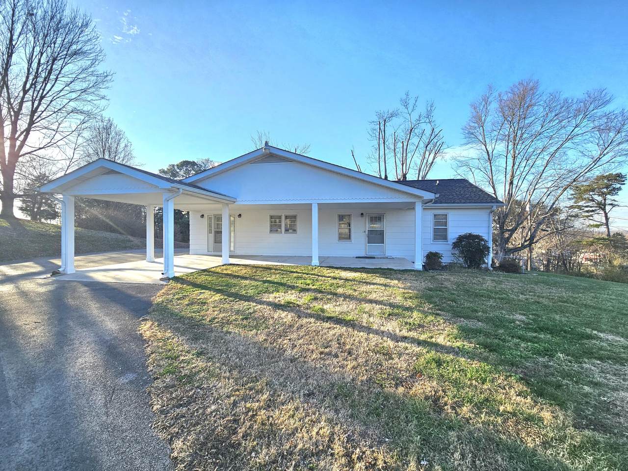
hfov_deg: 106.2
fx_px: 236
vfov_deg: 89.9
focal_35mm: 13
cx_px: 314
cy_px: 236
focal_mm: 2.2
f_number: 2.2
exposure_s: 1/1000
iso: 50
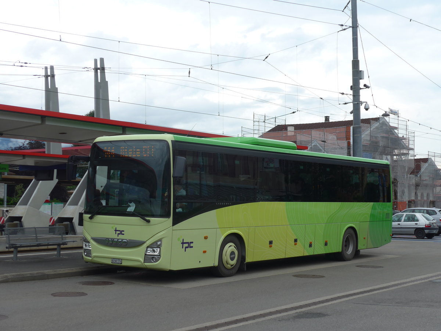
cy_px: 166
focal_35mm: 59
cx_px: 220
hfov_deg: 32.7
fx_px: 752
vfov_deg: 24.8
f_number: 3.5
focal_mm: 12
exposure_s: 1/320
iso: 80
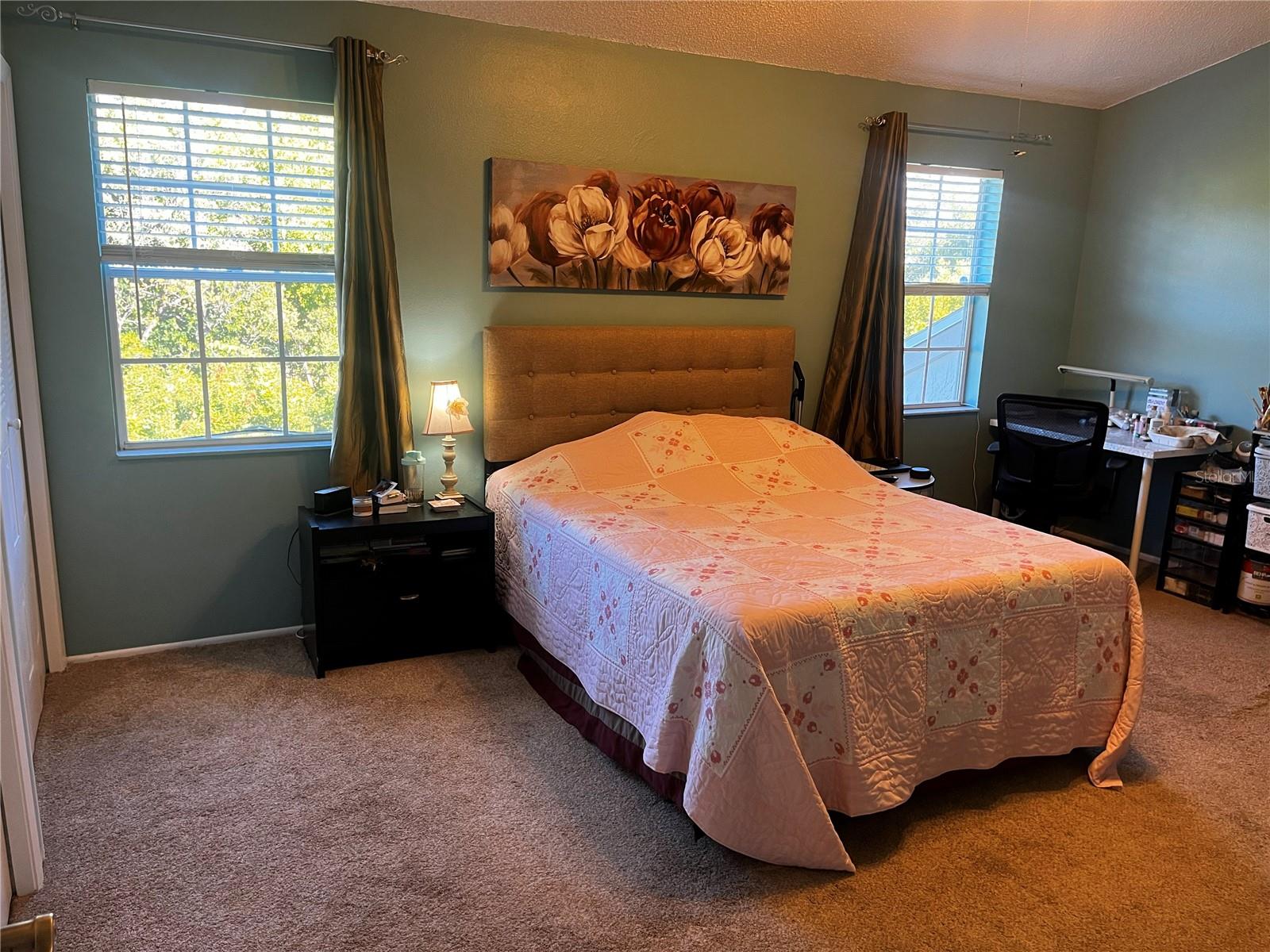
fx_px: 954
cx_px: 635
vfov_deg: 53.1
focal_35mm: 26
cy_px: 476
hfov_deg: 67.3
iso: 100
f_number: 1.6
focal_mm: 5.1
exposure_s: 1/60
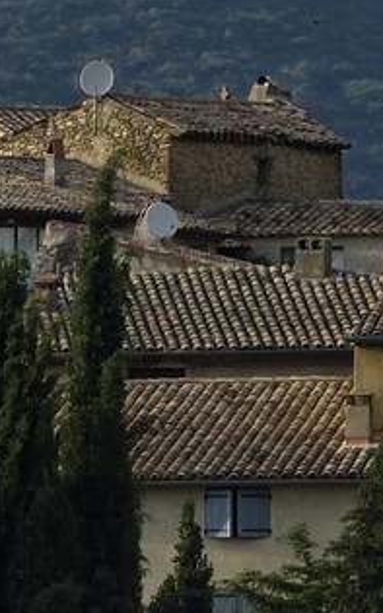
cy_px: 594
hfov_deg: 1.8
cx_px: -1097
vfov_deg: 2.9
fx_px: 12086
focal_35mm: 724
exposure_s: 1/400
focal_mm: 140
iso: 200
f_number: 9
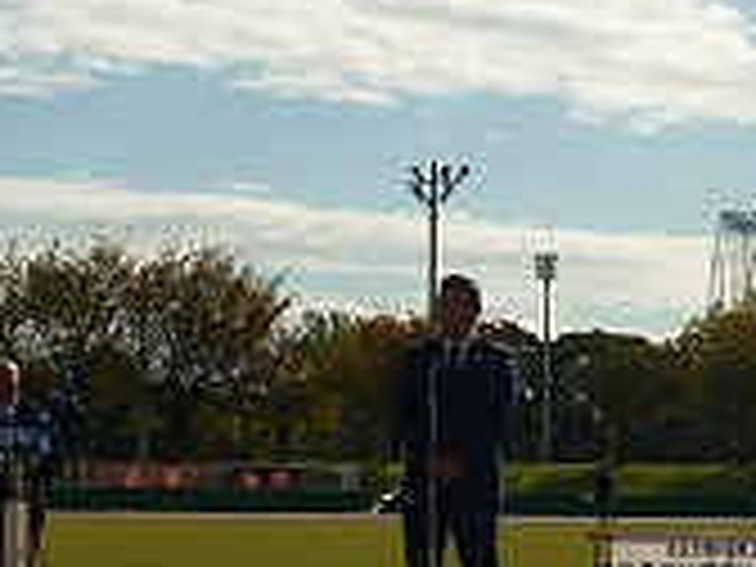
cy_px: 371
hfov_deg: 14.2
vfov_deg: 10.7
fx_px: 3036
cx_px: 443
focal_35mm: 139
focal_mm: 5.9
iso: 80
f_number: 8
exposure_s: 1/500
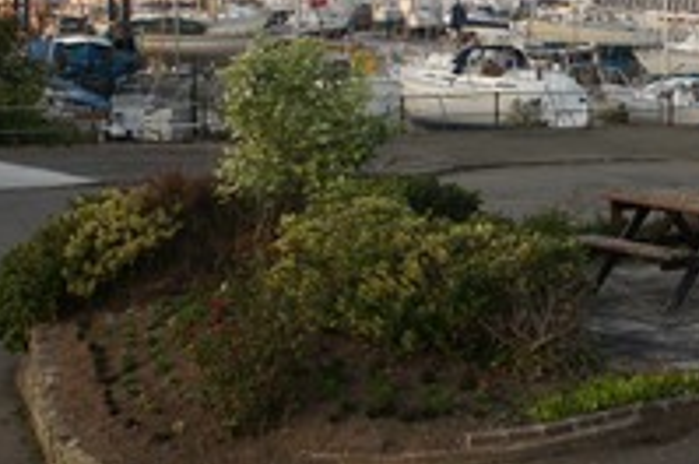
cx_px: 632
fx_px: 1687
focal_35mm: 87
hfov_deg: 22.8
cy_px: 35
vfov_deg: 15.4
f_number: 5
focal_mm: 18
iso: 200
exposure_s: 1/100
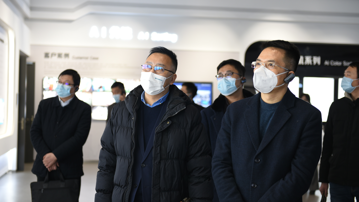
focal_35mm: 59
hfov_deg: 35.4
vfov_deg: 20.4
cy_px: 110
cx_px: 180
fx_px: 562
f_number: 2.8
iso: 450
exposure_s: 1/80
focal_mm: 56
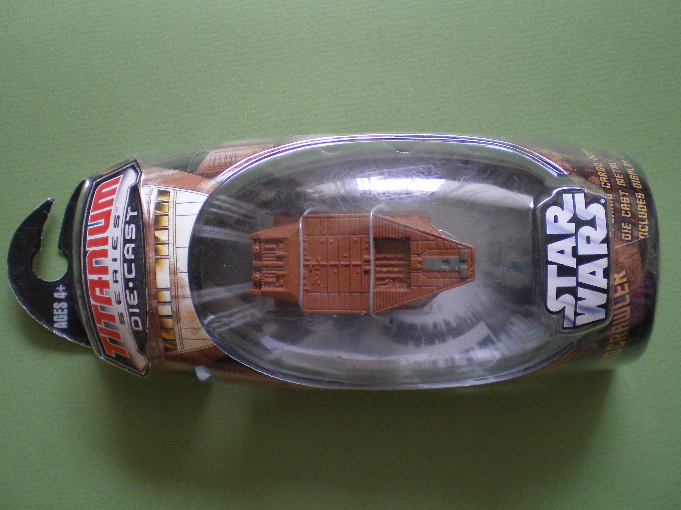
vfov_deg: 37.7
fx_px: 748
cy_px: 255
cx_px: 340
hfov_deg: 49.0
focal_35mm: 38
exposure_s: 1/30
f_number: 3.1
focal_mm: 6.3
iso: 320
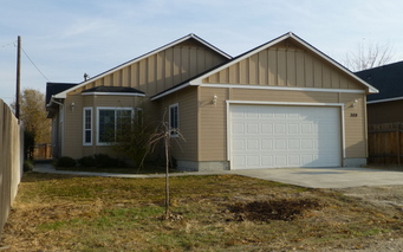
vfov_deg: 30.5
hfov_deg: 47.2
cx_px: 203
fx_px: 461
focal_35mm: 42
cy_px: 109
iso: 100
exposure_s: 1/800
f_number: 3.9
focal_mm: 6.9
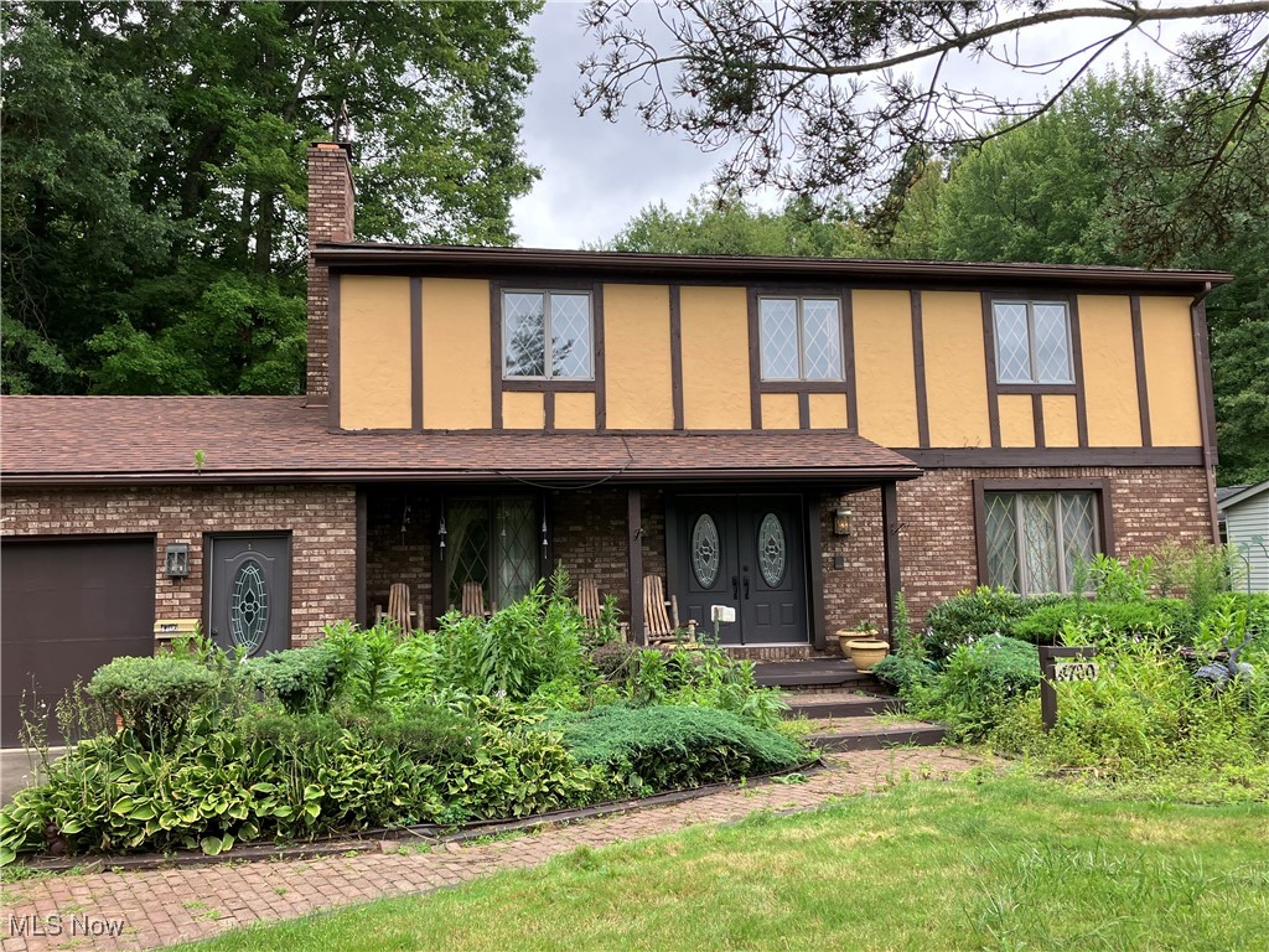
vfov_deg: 49.7
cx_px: 634
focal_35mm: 28
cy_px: 476
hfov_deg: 63.4
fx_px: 1026
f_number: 1.8
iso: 32
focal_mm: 3.99
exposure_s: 1/362
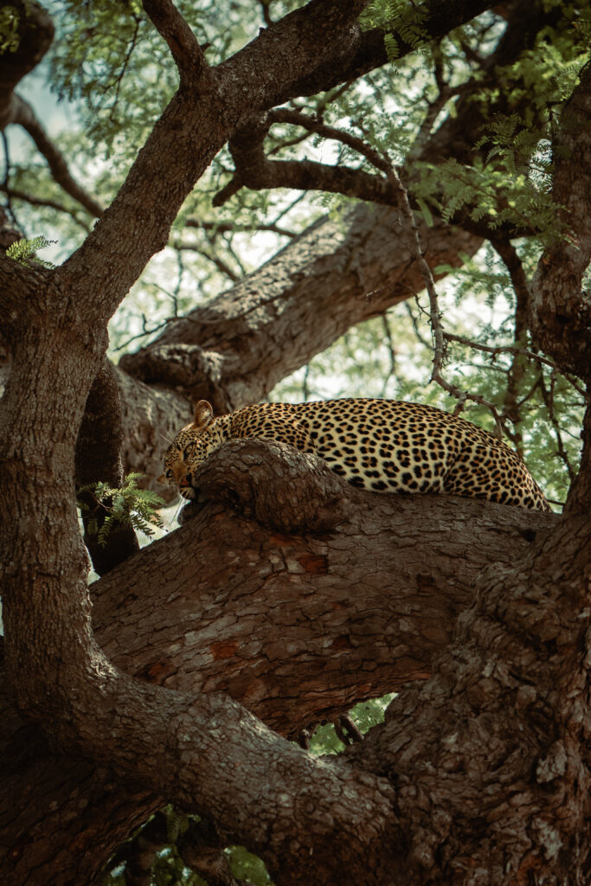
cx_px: 296
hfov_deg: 10.8
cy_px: 443
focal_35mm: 127
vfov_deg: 16.1
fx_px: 3126
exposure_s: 1/160
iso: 125
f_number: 2.8
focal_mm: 85
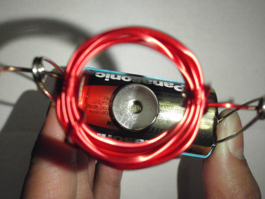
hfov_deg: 51.4
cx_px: 132
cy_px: 100
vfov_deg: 39.7
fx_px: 276
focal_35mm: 36
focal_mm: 6.53
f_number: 4.1
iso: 800
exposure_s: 1/100
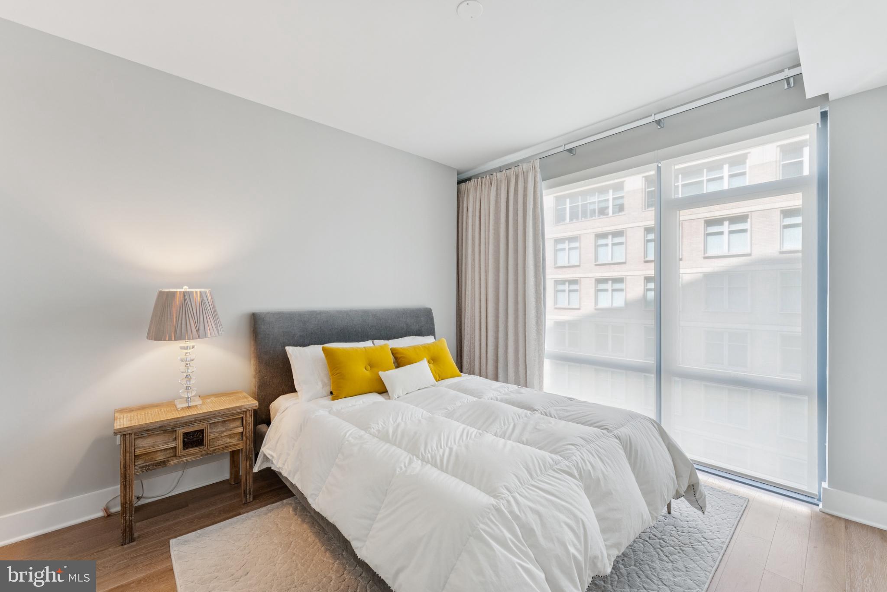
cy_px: 296
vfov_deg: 81.3
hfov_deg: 104.2
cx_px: 444
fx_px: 345
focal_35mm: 14
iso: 250
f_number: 9
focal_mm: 14
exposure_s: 1/5
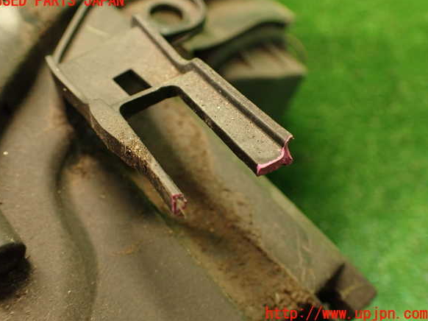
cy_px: 158
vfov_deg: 42.9
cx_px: 211
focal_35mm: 33
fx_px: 408
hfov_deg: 55.4
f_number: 2.4
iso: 400
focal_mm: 5.79
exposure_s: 1/30
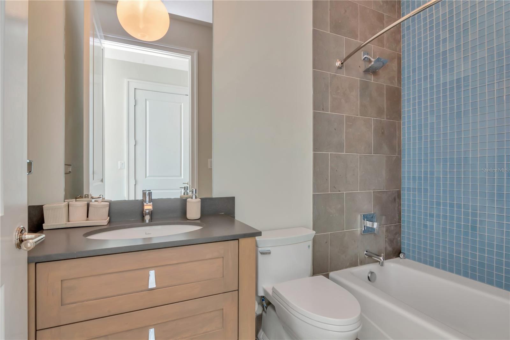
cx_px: 255
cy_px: 170
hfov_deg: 90.0
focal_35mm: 18
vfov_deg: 67.4
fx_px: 255
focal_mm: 12
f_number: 18
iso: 500
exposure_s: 1/4
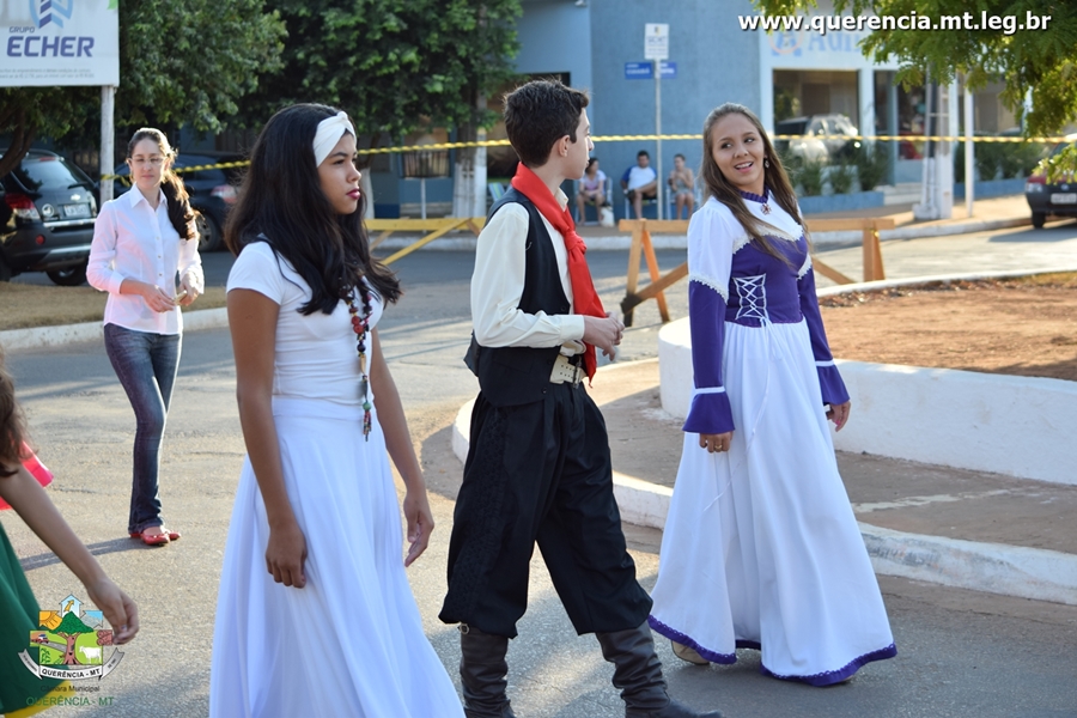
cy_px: 359
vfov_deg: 16.6
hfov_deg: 24.6
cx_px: 538
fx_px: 2468
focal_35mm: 82
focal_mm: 55
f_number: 4.5
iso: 100
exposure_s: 1/200
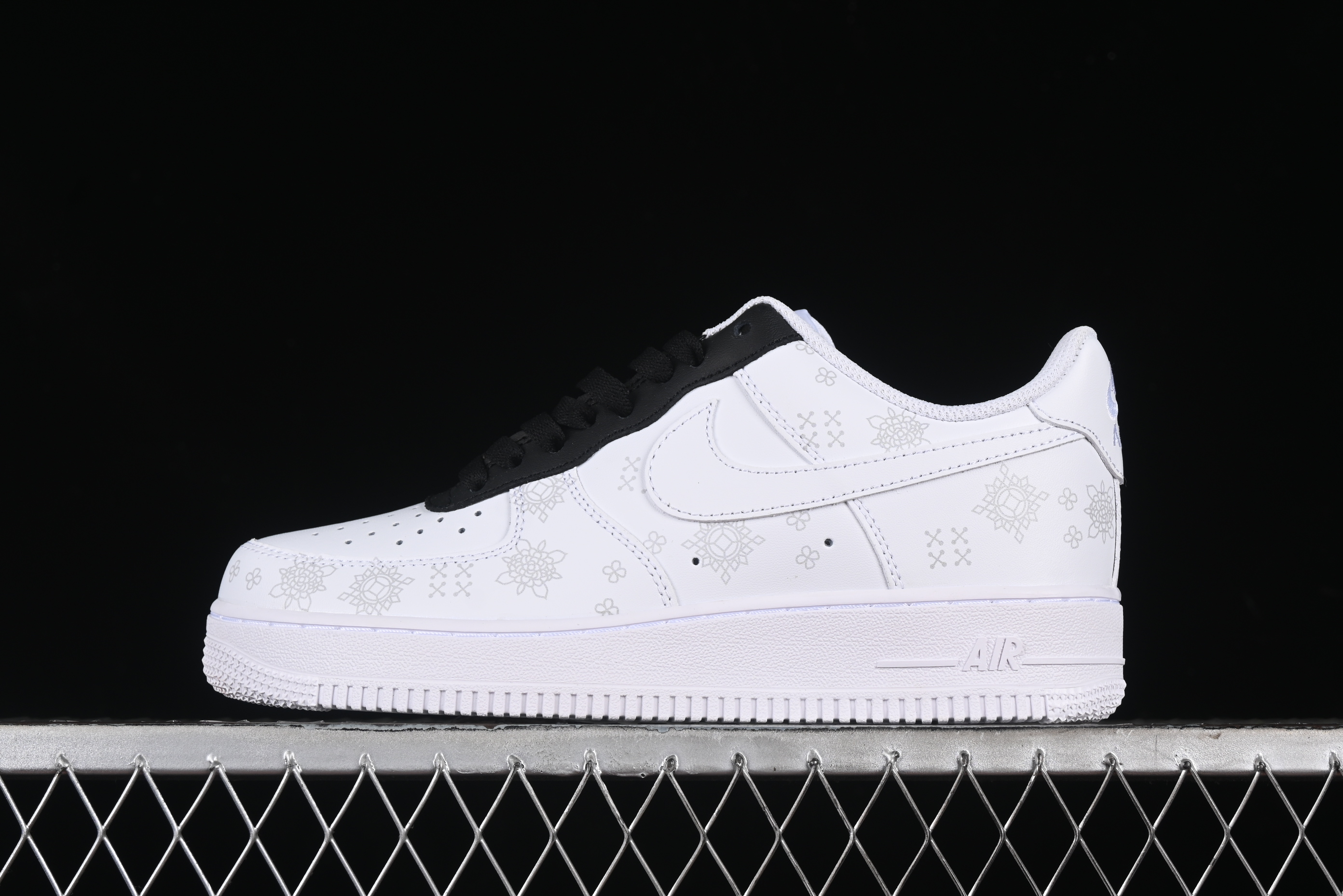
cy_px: 448
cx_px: 672
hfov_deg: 27.0
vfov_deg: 18.2
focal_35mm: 75
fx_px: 2798
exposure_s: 1/100
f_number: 8
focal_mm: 50
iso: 160
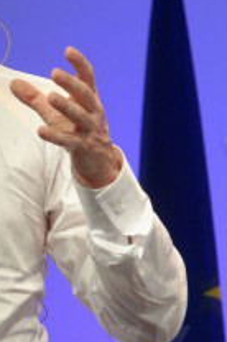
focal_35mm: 712
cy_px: 196
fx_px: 6761
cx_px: -78
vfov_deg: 2.9
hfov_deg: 1.9
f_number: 5.6
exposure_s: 1/160
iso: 1000
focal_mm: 165
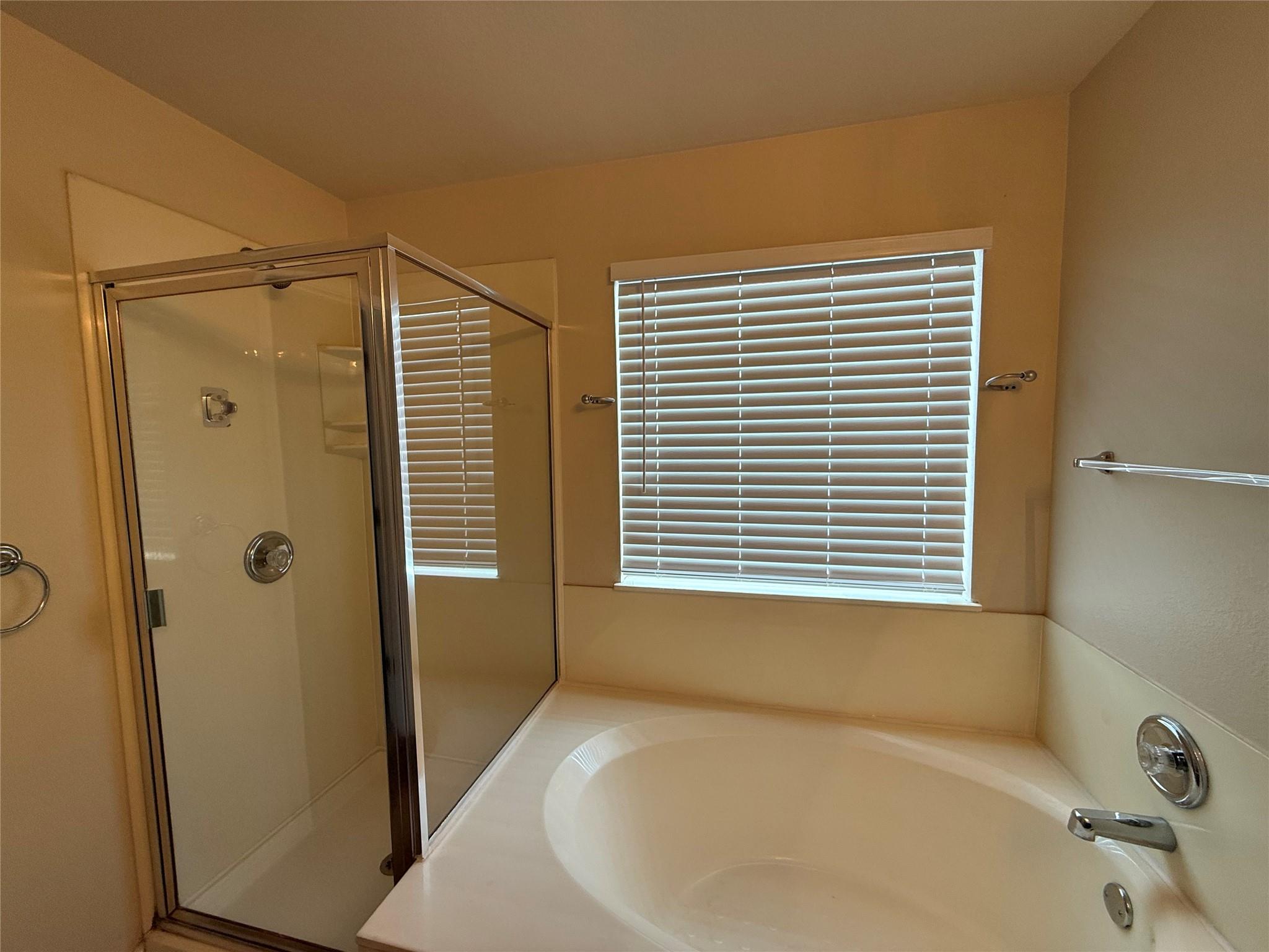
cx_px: 634
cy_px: 476
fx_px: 513
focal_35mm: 14
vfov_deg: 85.7
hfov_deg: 102.1
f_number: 2.2
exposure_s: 1/120
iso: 80
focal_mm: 2.22
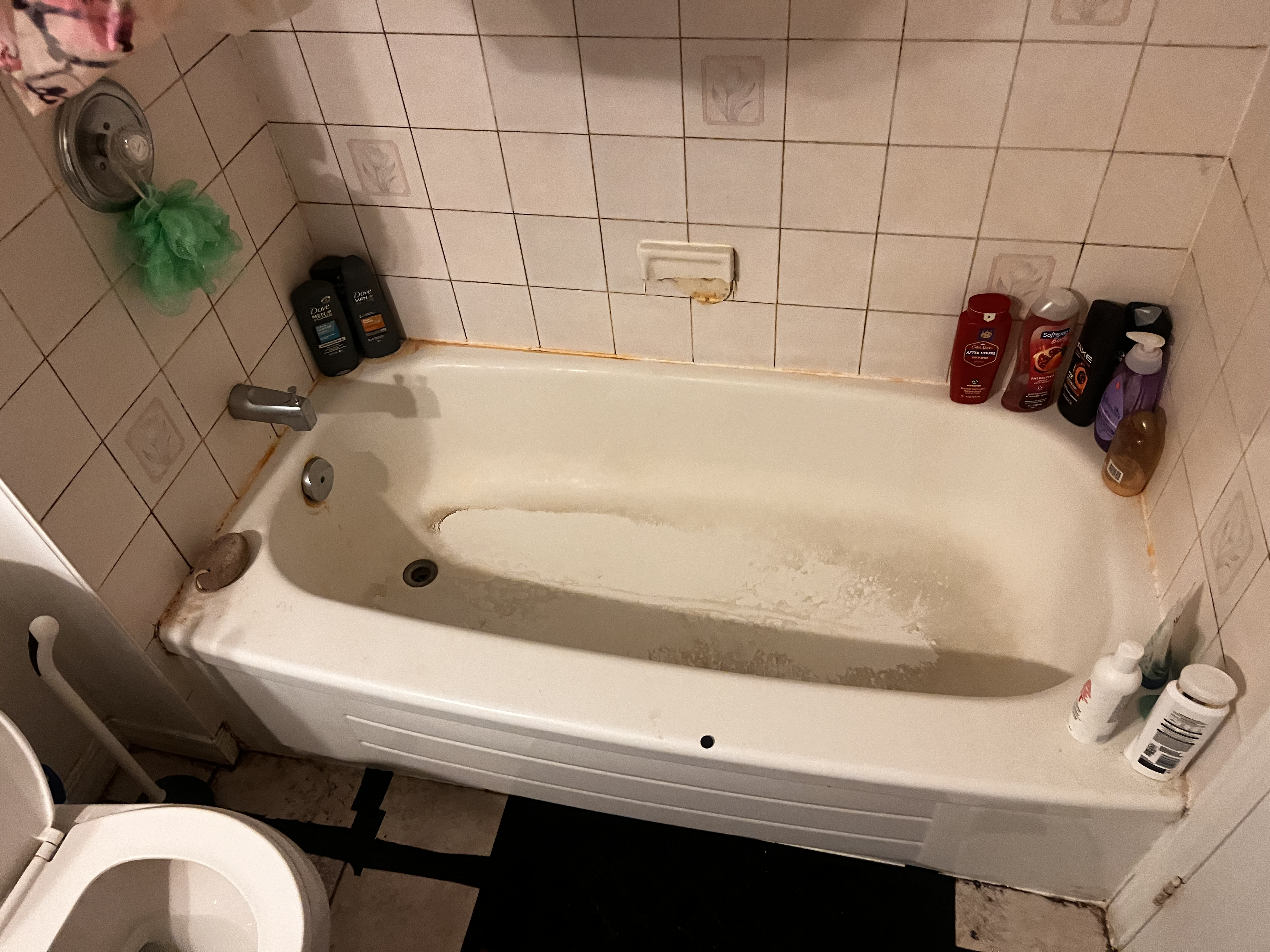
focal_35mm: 26
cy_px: 476
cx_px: 635
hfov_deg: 67.3
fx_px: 954
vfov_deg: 53.1
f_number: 1.6
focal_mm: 5.1
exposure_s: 1/60
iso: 500
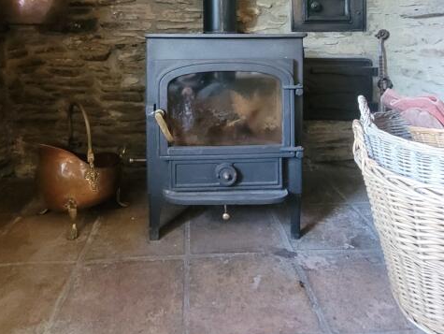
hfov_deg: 63.3
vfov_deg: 45.8
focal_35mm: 28
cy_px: 44
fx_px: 359
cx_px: 205
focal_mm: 1.74
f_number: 2.2
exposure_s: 1/33
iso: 640
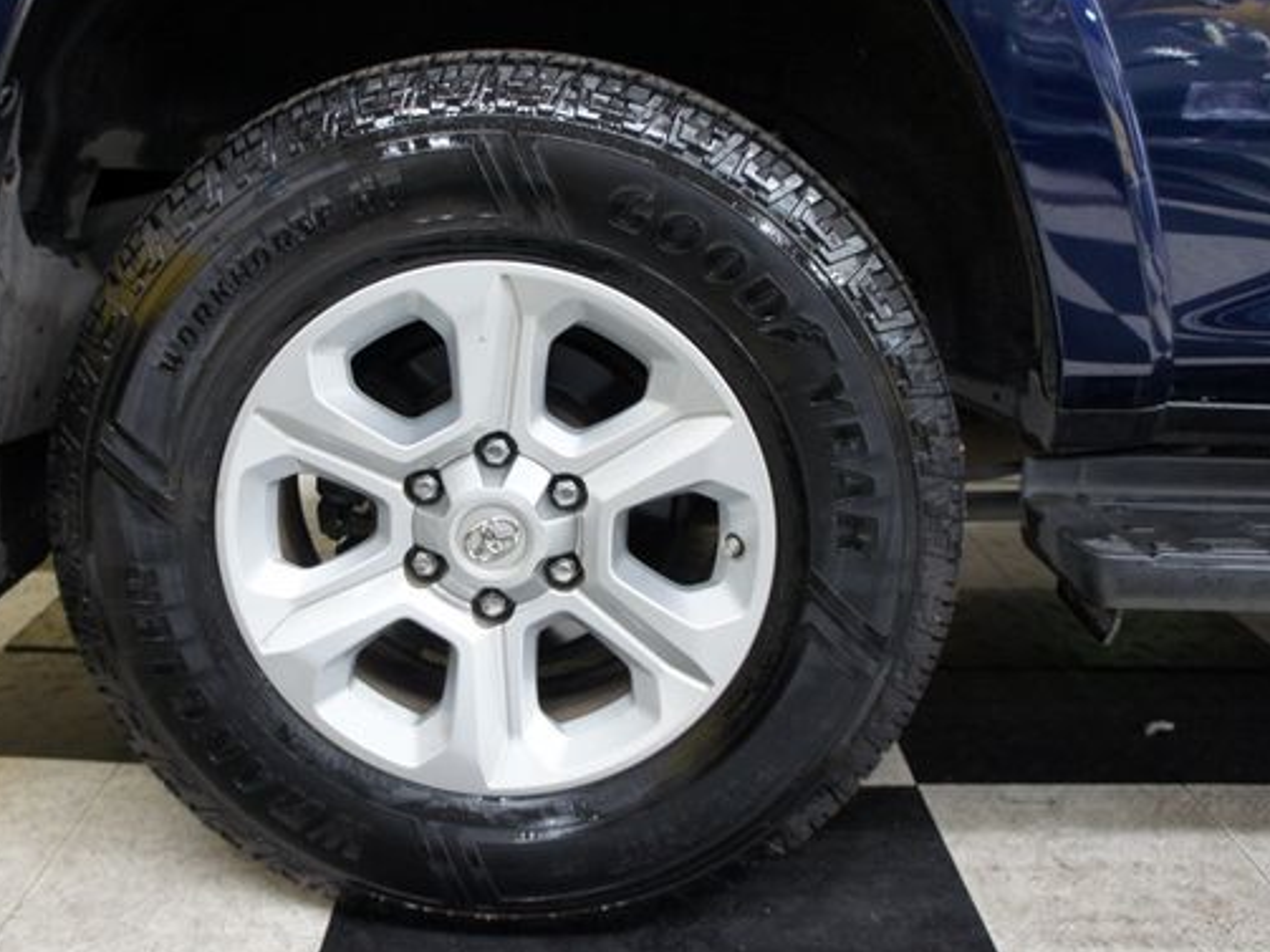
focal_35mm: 33
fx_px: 1210
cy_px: 429
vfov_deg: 42.9
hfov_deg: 55.0
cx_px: 507
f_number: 3.5
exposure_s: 1/30
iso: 800
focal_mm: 18
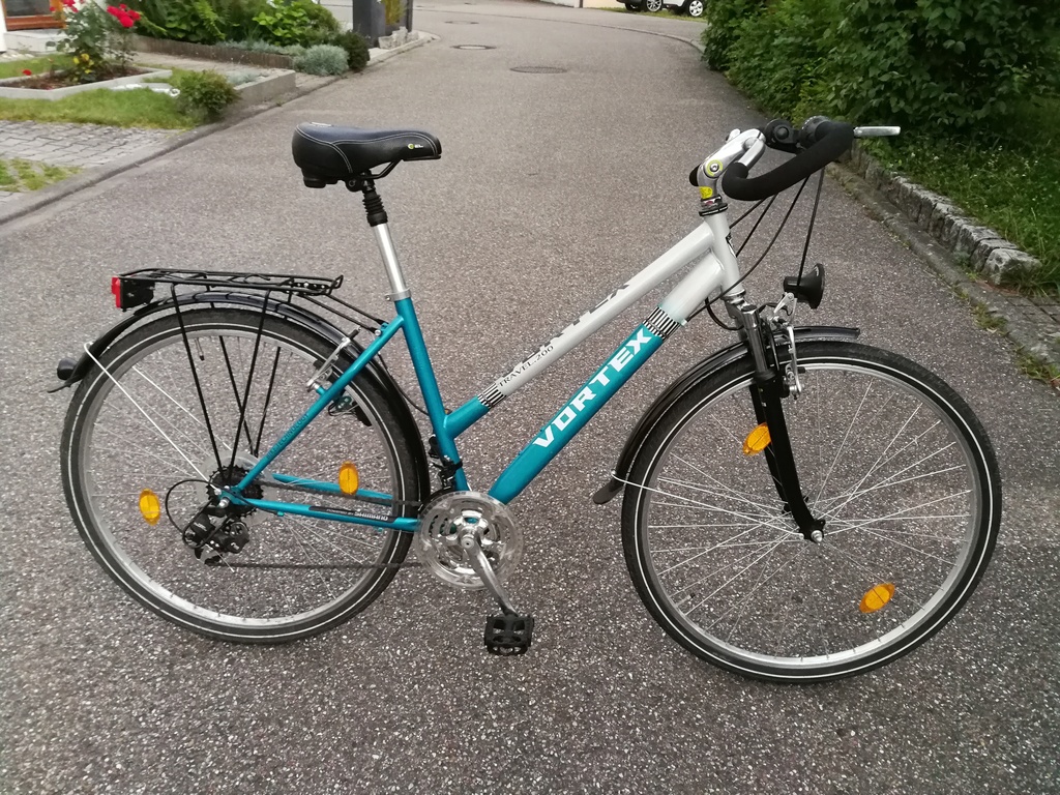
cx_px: 530
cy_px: 398
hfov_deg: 65.3
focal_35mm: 27
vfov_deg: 51.4
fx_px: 827
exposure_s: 1/20
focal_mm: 3.95
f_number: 1.8
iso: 500
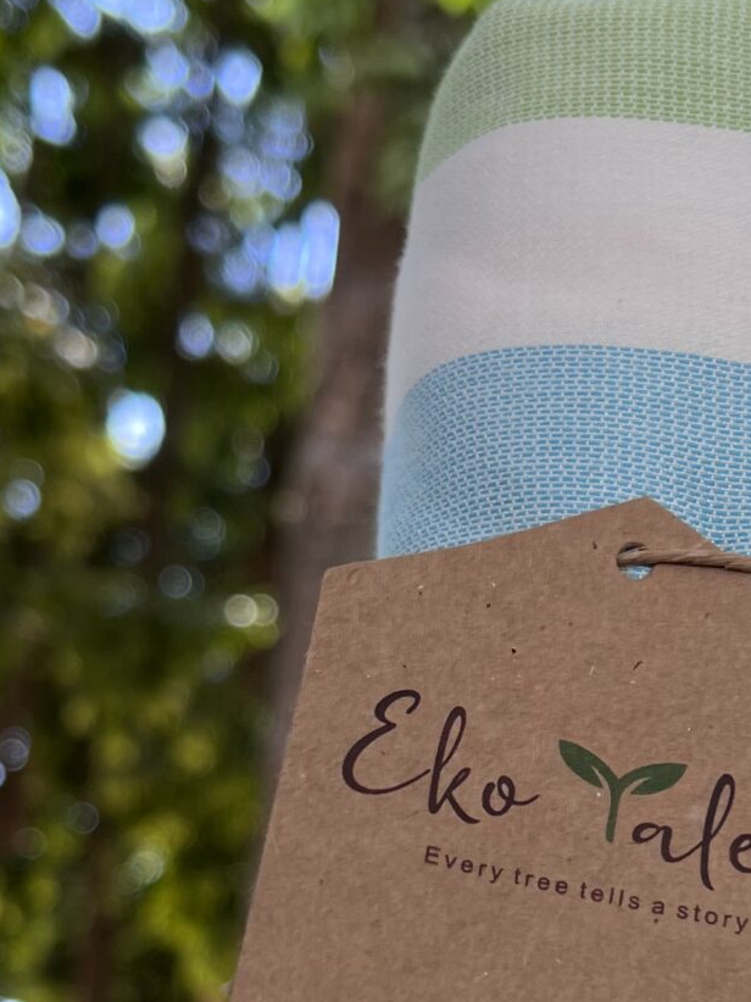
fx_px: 2344
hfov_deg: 18.2
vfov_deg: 23.7
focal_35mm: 81
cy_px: 825
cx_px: 385
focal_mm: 5.7
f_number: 1.5
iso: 40
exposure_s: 1/208
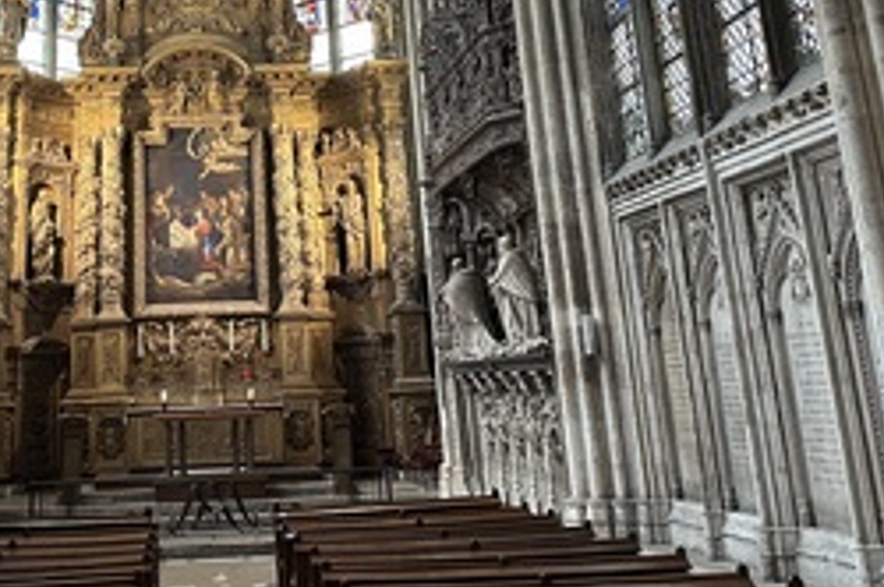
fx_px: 1128
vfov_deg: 27.8
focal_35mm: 46
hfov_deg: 41.7
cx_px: 237
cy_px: 27
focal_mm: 6.86
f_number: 1.78
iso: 400
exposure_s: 1/50
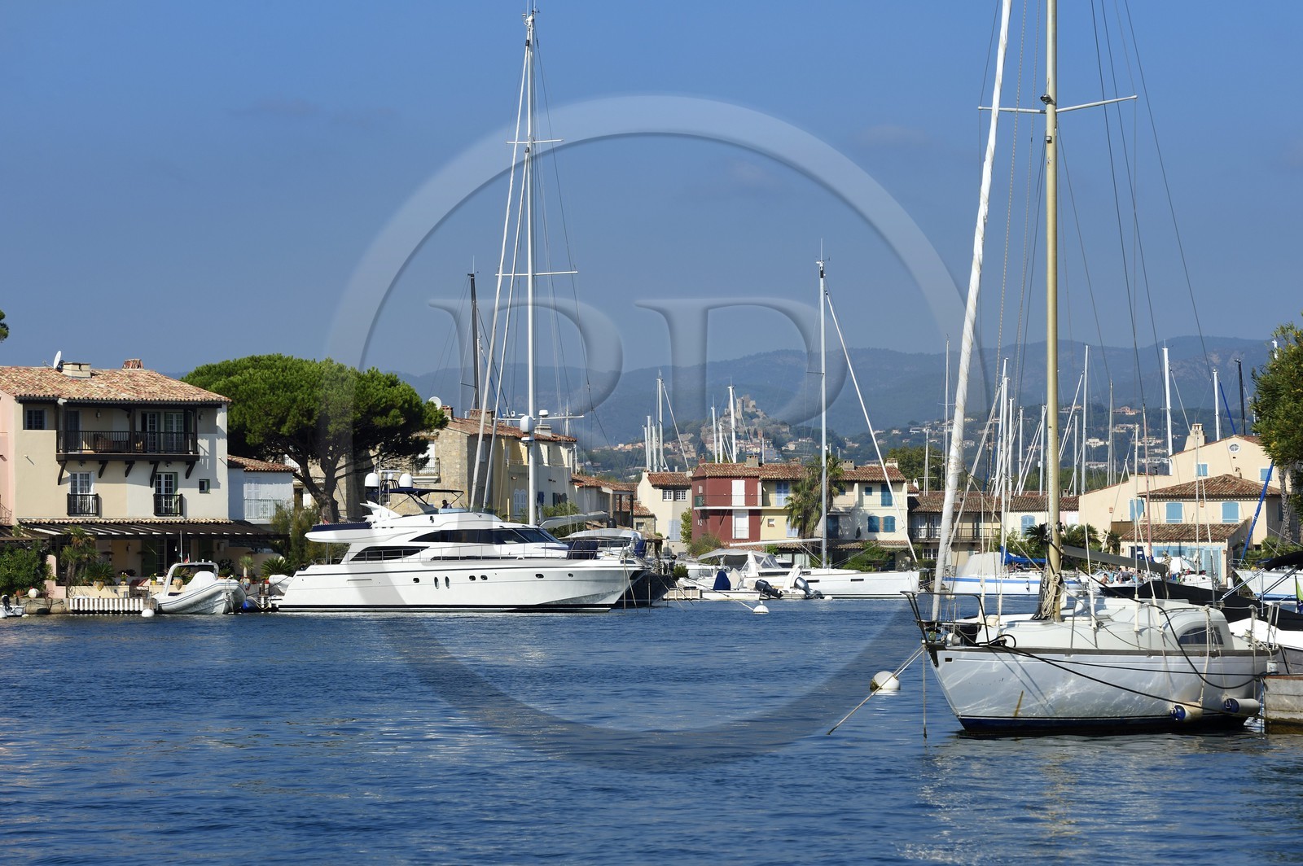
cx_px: 652
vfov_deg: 9.4
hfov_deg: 14.2
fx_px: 5244
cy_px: 433
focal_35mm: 145
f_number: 11
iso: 200
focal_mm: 145
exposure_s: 1/320
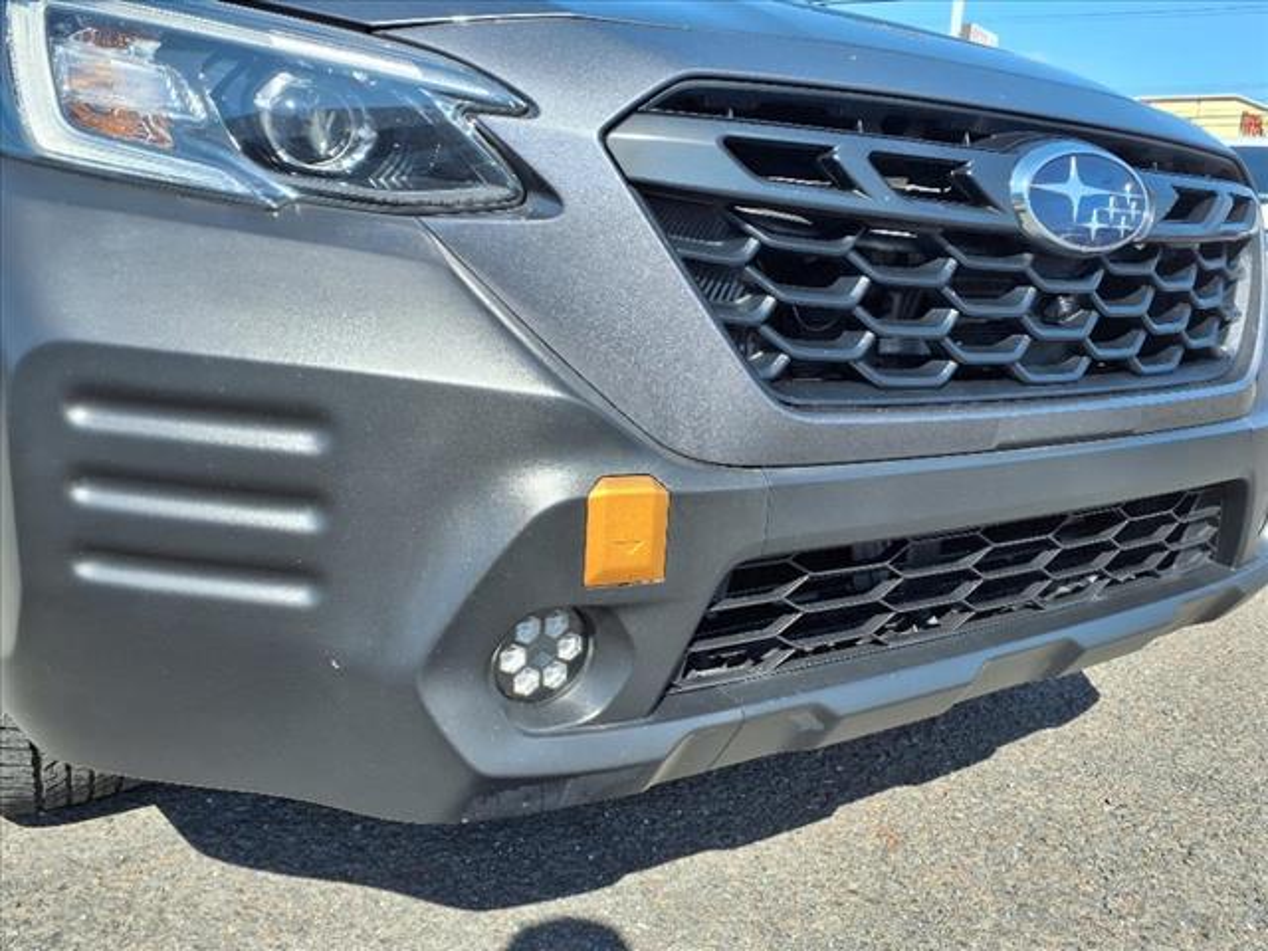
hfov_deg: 65.3
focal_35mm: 27
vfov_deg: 51.4
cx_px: 634
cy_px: 476
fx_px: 989
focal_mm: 3.58
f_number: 1.9
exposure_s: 1/1000
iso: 40
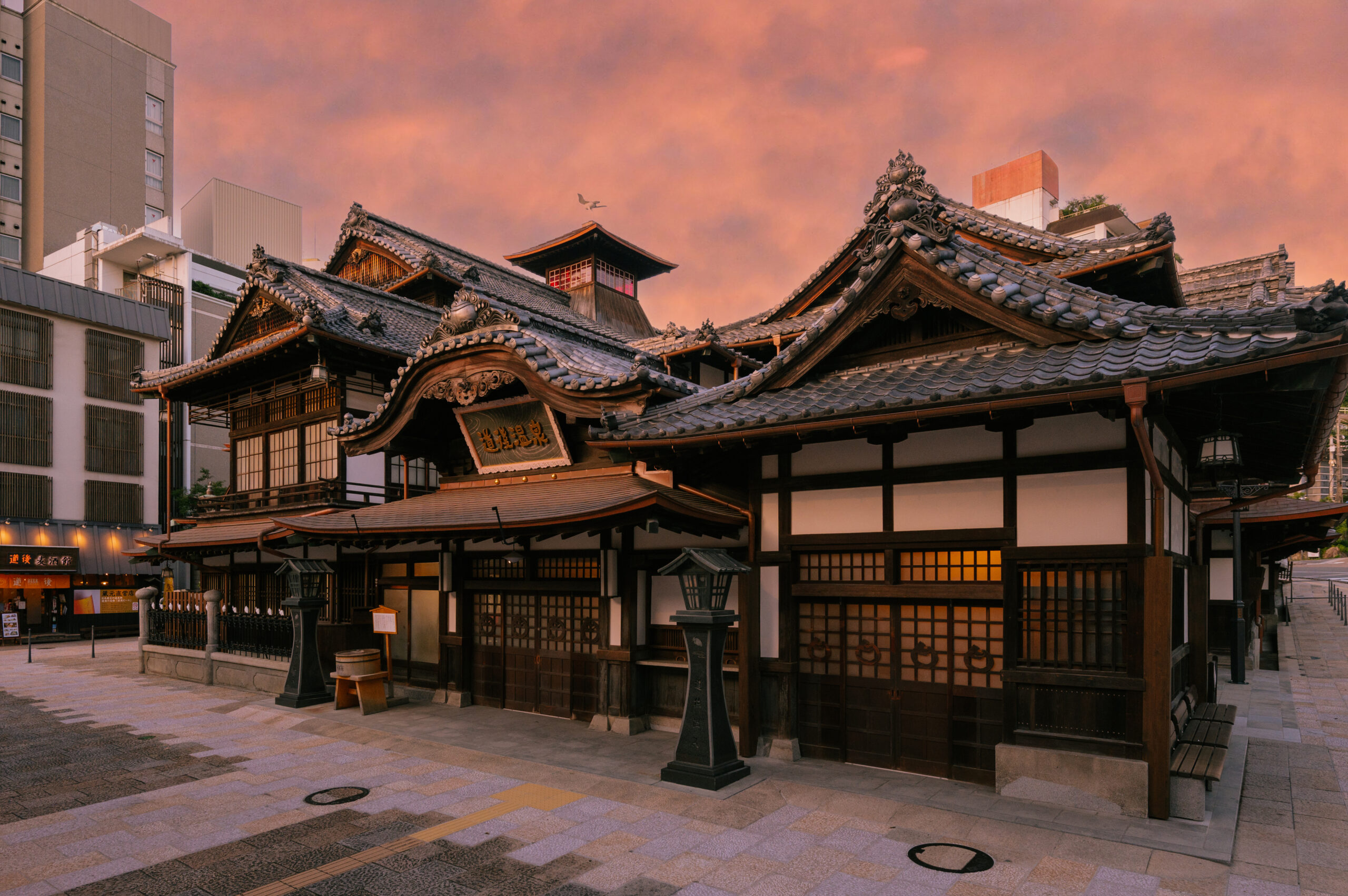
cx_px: 674
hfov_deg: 93.3
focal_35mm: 17
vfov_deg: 70.4
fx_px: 636
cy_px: 448
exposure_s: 1/100
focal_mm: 17
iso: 1000
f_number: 6.3
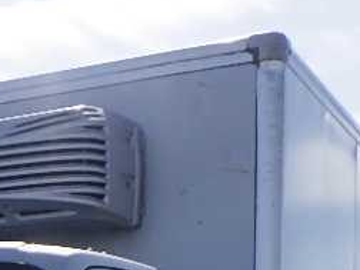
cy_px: 539
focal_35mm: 114
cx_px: -91
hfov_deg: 16.4
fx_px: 1186
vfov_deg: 11.7
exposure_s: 1/2000
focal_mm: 5
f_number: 4.2
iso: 250
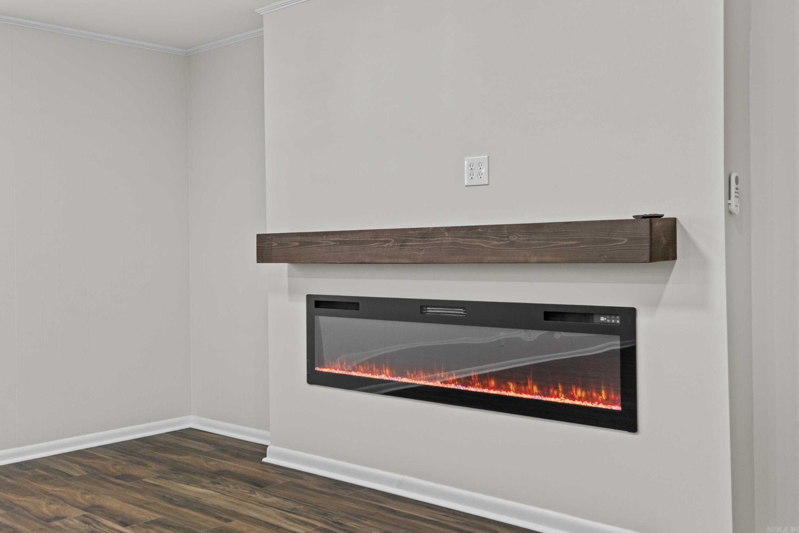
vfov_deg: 36.9
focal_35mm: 36
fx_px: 799
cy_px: 266
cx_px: 400
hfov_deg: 53.1
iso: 400
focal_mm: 24
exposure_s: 1/2.5
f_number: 6.4
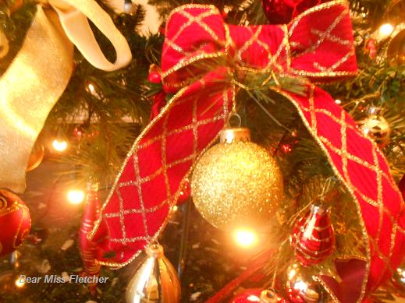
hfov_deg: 67.3
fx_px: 304
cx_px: 202
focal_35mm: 26
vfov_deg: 53.0
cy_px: 152
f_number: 3.2
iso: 800
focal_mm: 4.6
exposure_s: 1/6
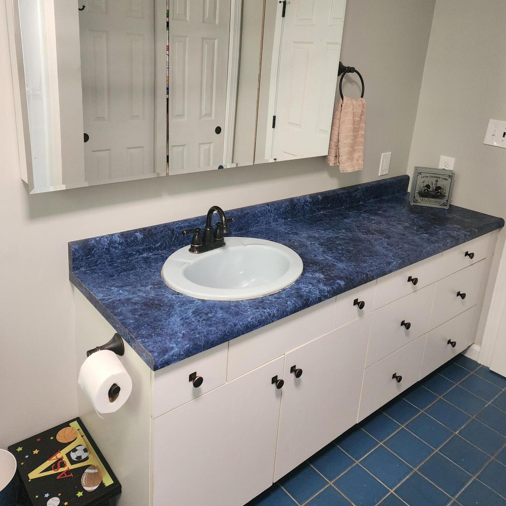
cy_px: 201
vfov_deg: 56.8
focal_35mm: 28
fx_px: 463
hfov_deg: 57.3
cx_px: 256
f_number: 1.8
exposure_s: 1/120
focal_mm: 6.4
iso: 800
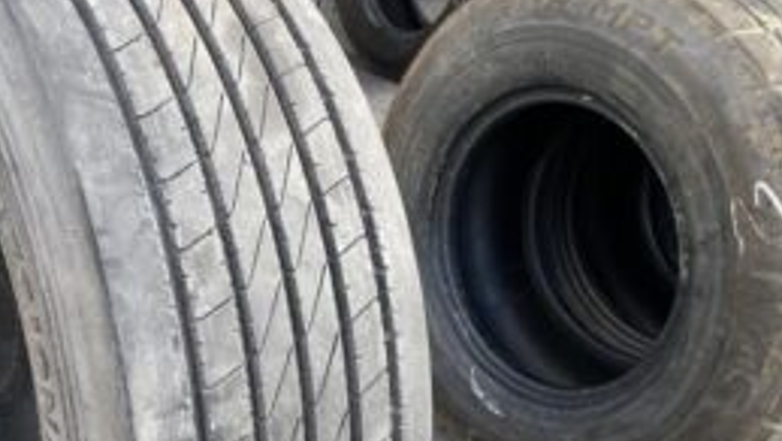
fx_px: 975
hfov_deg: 43.0
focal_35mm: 47
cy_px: 322
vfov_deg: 25.2
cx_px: 251
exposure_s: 1/122
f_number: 1.8
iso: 32
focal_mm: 4.25
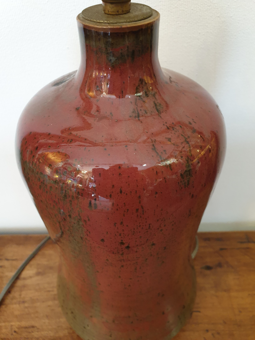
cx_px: 128
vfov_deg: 67.3
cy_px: 170
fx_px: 255
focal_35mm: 26
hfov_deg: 53.1
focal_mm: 4.3
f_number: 2.4
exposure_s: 1/33
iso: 320
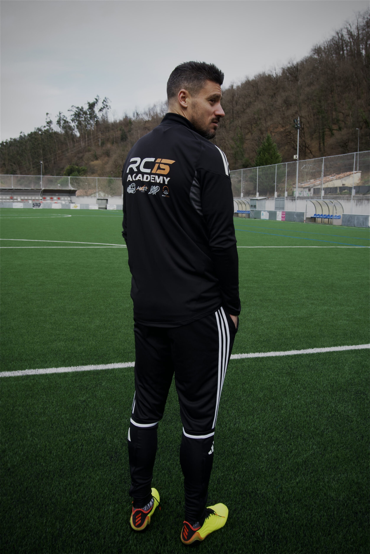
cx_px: 185
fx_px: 532
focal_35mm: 34
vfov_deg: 55.1
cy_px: 277
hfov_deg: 38.4
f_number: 10
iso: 125
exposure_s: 1/40
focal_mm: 23
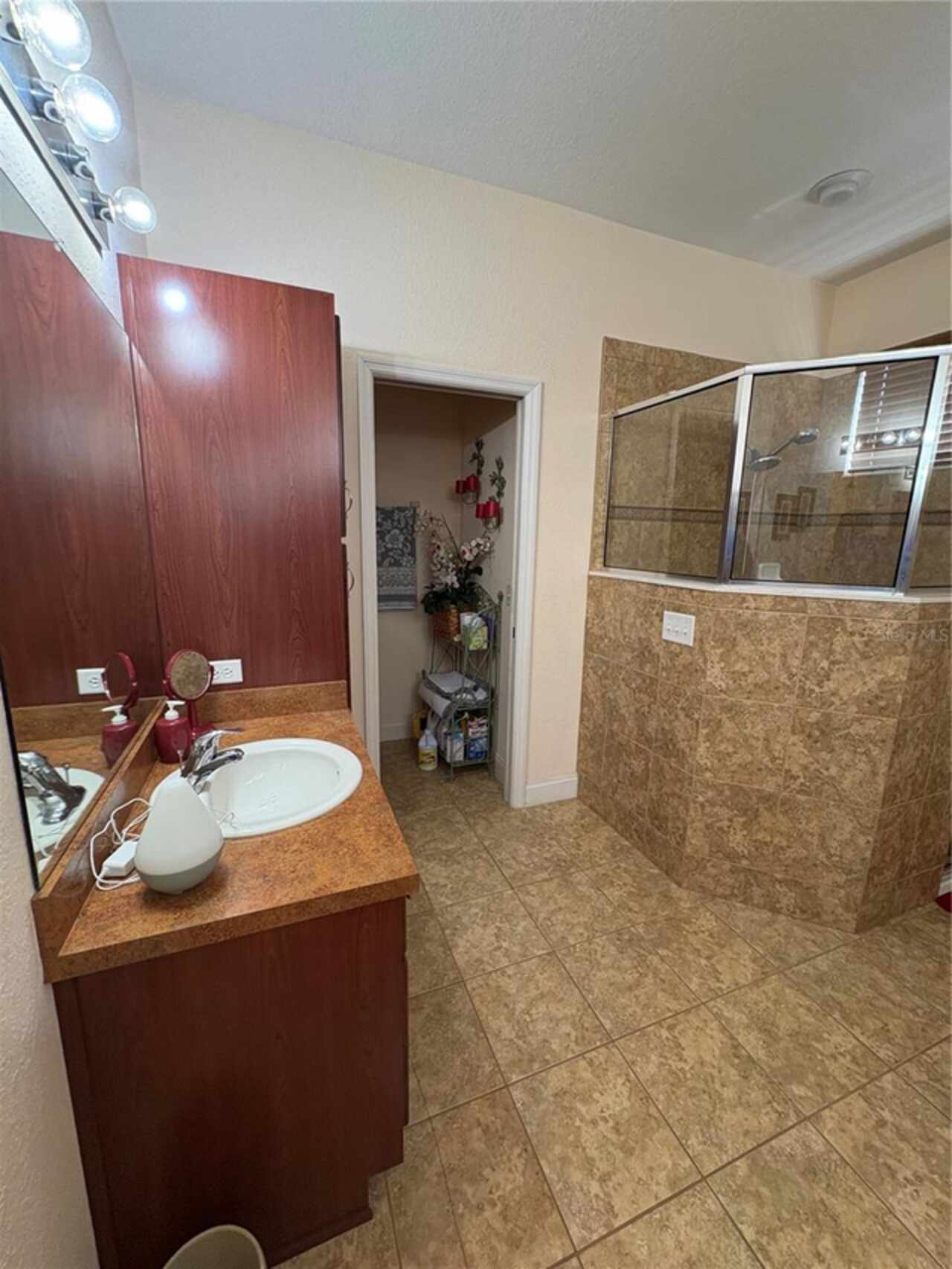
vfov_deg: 102.1
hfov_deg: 85.7
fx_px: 513
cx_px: 476
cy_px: 634
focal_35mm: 14
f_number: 2.2
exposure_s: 1/60
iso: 250
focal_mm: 2.22
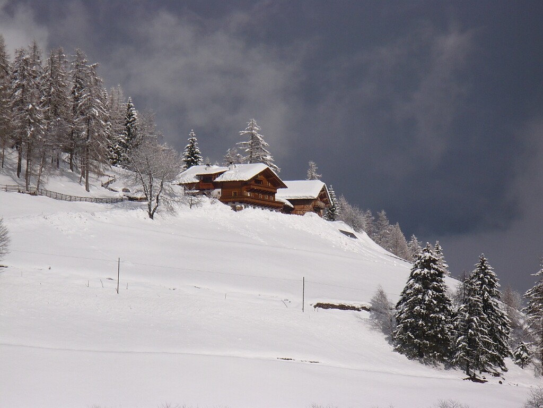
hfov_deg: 8.9
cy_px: 204
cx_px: 272
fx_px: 3482
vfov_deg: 6.7
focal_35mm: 222
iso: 100
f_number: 13
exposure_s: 1/320
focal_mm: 36.6
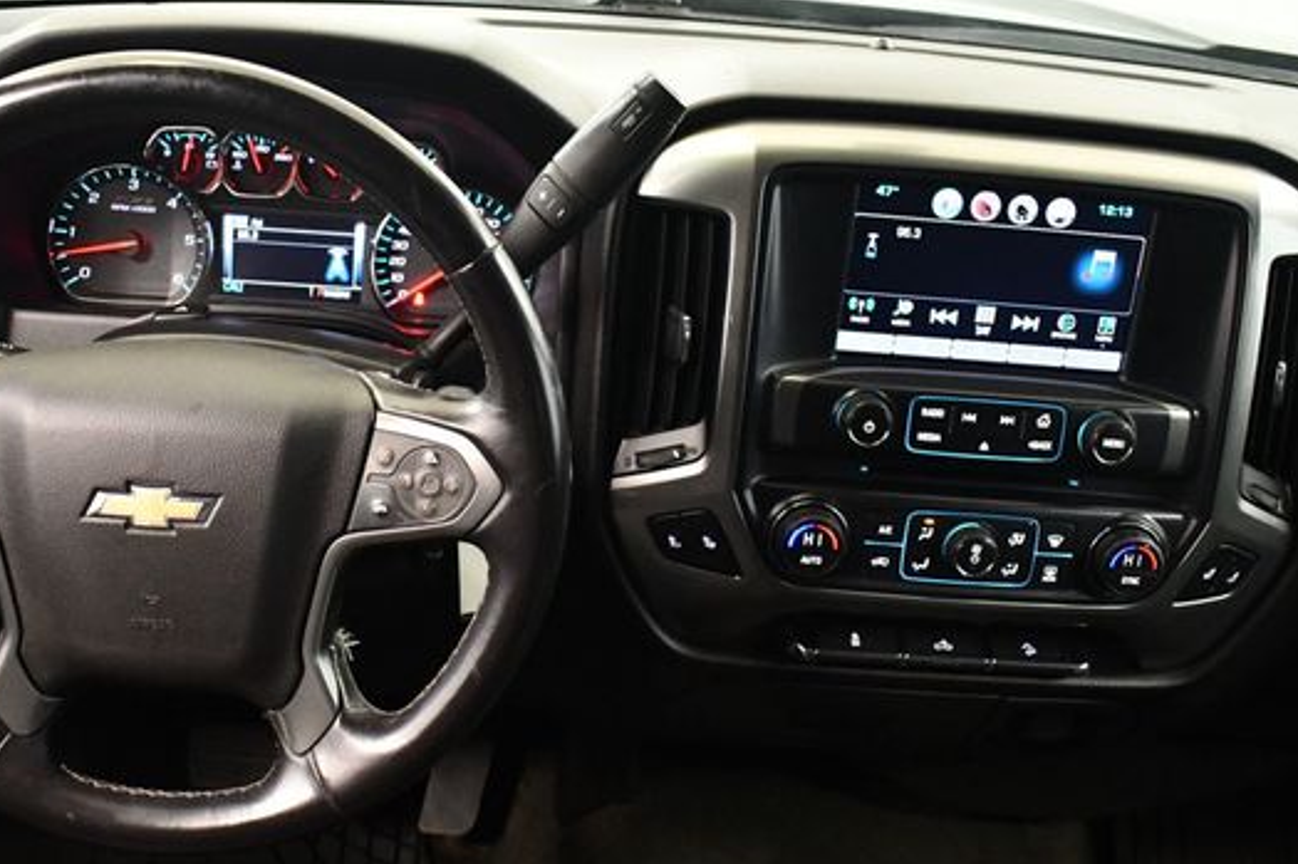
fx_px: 1586
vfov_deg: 30.5
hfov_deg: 44.3
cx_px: 523
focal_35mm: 44
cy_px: 426
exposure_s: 1/60
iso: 4000
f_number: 3.5
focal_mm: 18
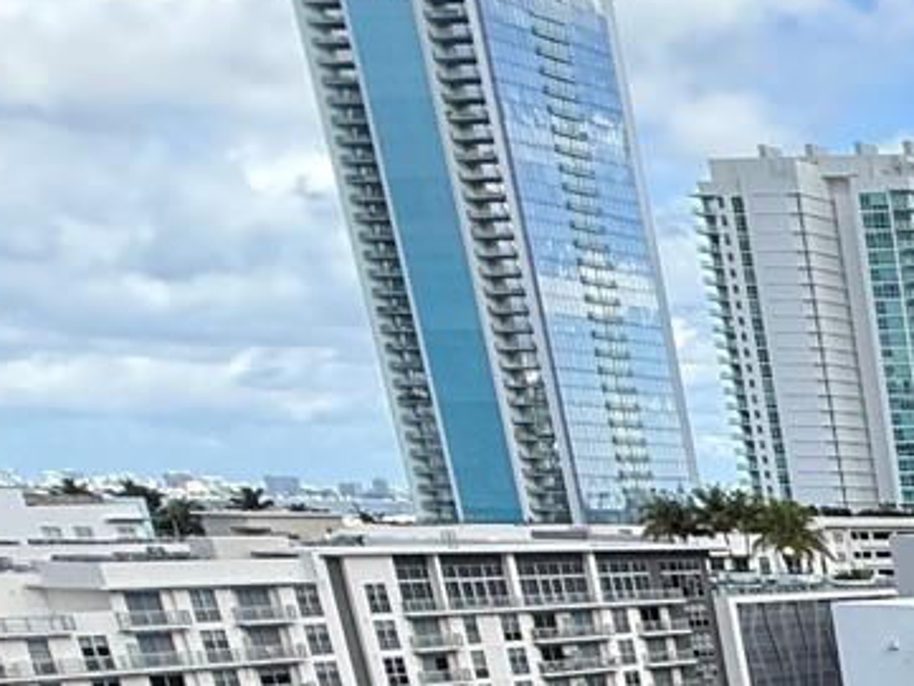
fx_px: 1638
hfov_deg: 19.9
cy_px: 1096
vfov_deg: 19.7
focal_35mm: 62
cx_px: 1750
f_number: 2.2
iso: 50
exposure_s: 1/709
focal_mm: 2.22
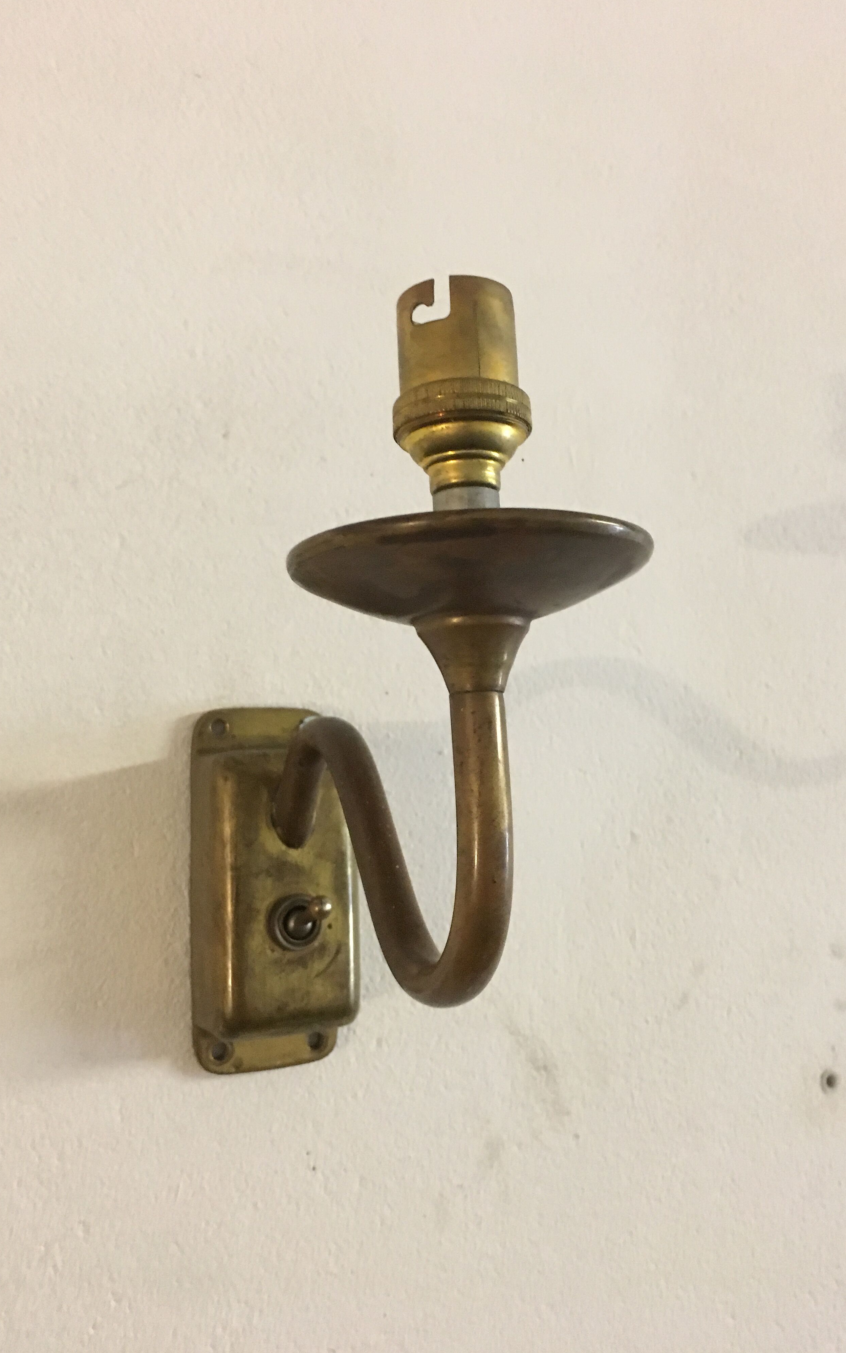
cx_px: 443
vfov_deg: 61.2
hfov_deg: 40.6
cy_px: 673
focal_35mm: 31
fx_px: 1144
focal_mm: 4.15
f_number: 2.2
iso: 200
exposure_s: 1/25
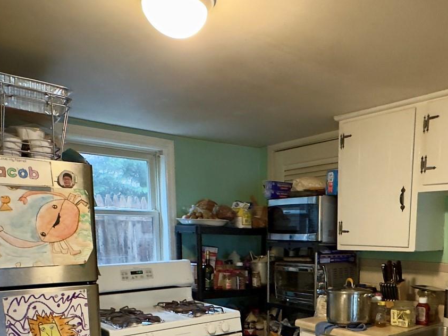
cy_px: 306
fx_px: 440
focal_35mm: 34
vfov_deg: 38.7
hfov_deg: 53.3
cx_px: 283
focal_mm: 2.22
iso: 1250
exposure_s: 1/60
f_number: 2.2
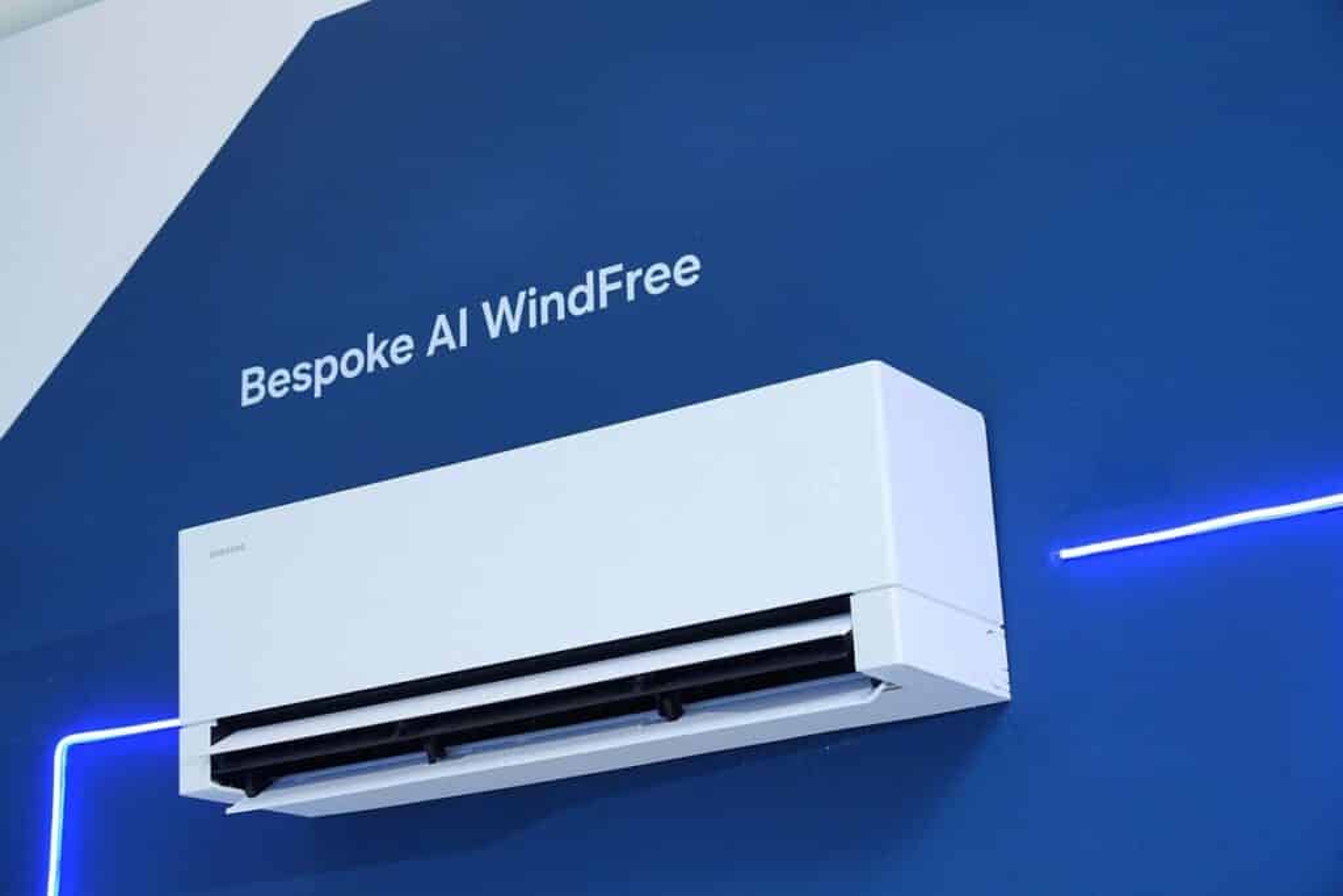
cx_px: 672
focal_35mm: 70
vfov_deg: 19.5
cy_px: 448
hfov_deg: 28.8
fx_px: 2612
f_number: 5
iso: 1600
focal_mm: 70
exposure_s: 1/160
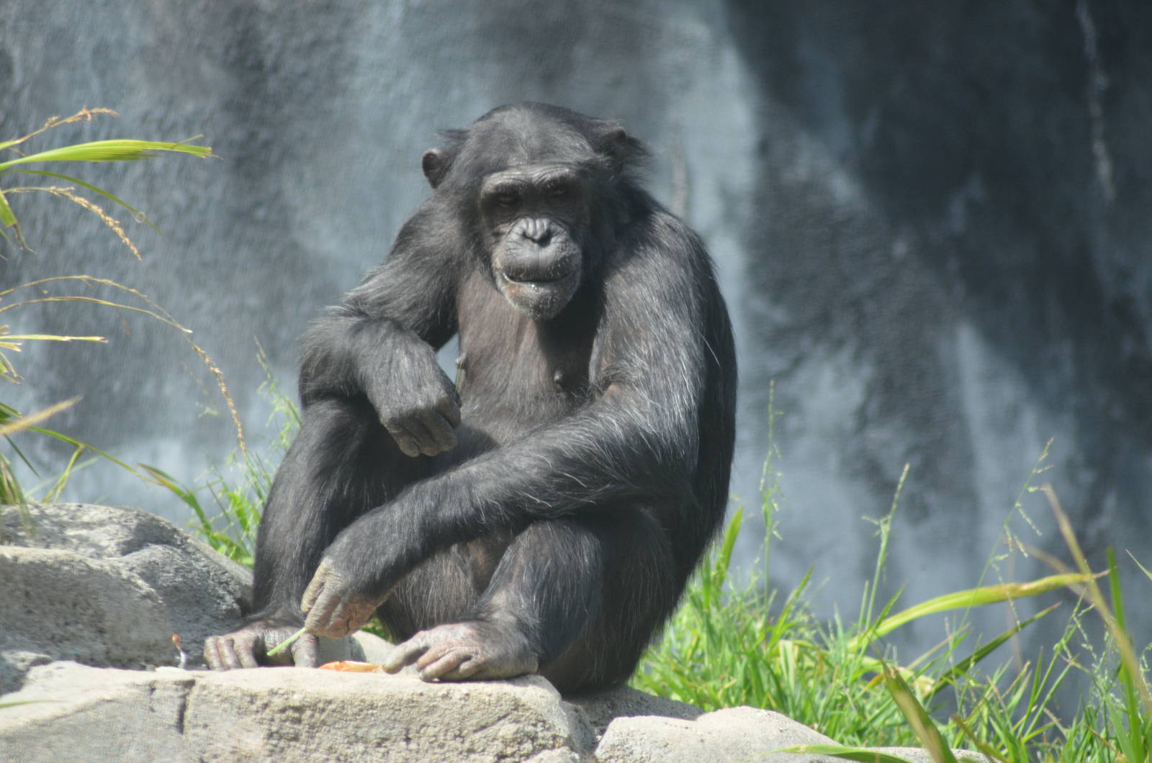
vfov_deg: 4.3
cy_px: 382
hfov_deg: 6.6
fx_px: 10060
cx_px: 576
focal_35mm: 315
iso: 800
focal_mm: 210
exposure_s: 1/640
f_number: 4.8
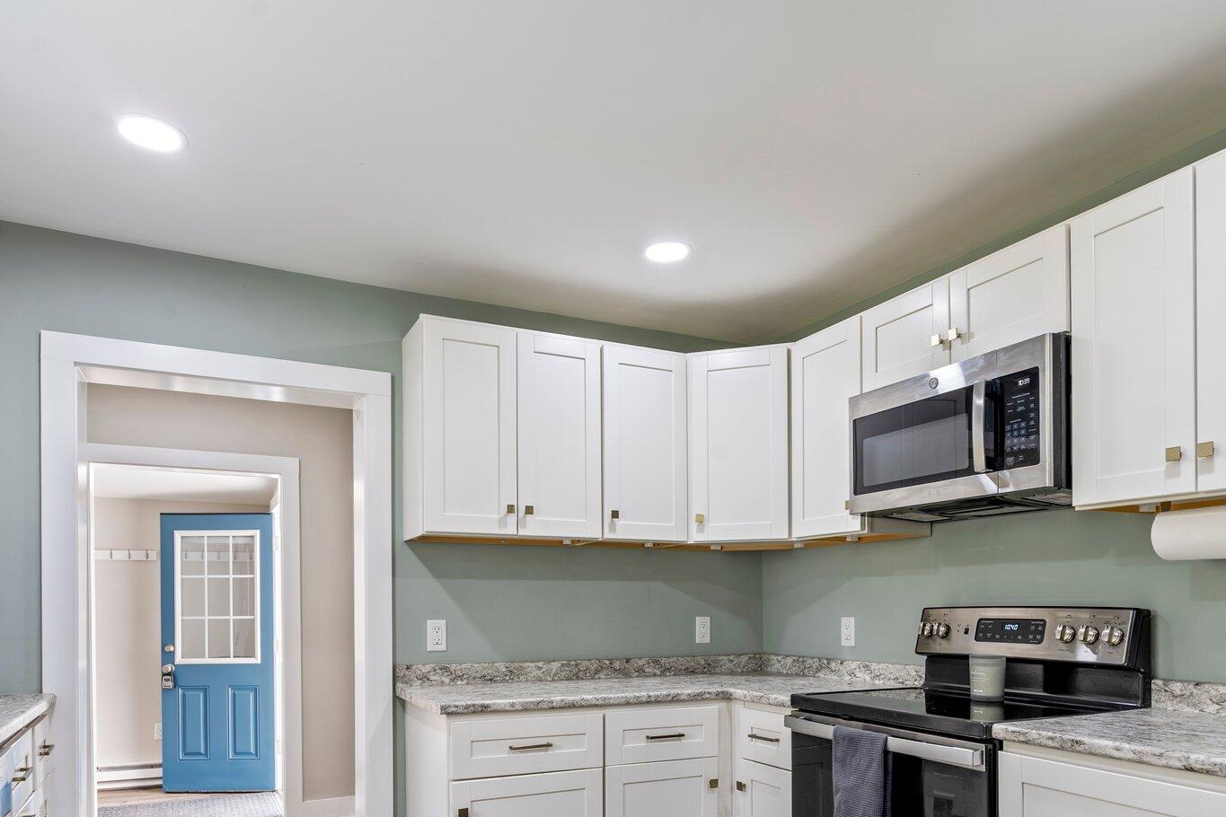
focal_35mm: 24
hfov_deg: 73.7
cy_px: 607
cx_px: 611
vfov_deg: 51.0
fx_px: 817
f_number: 9
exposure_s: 1/2
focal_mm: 16
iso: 50
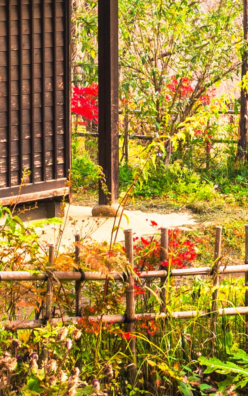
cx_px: 156
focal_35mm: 212
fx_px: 2291
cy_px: -161
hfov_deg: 6.2
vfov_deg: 9.7
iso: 64
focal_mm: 29
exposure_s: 1.3
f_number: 11
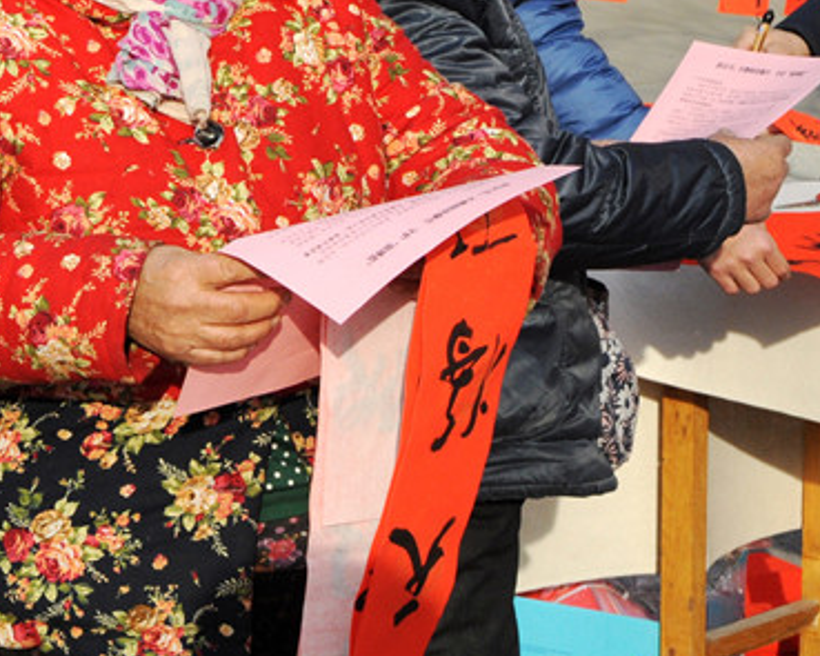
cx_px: -271
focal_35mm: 122
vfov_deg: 12.6
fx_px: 2960
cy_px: 130
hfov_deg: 15.0
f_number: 16
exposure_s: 1/800
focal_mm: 48
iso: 1250
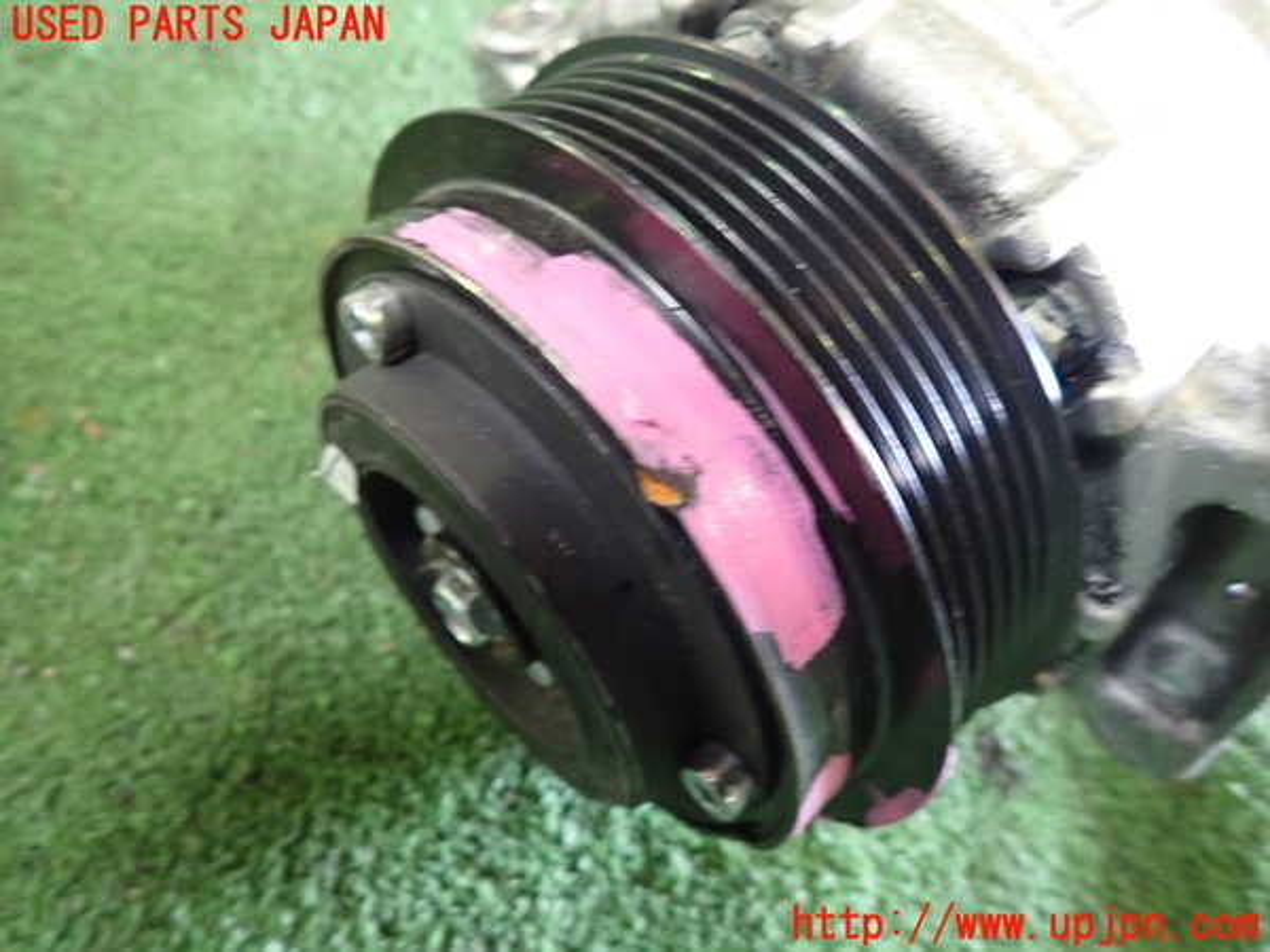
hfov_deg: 69.4
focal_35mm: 25
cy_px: 476
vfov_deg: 54.9
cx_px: 635
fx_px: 917
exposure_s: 1/30
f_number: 2
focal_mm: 4.5
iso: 640
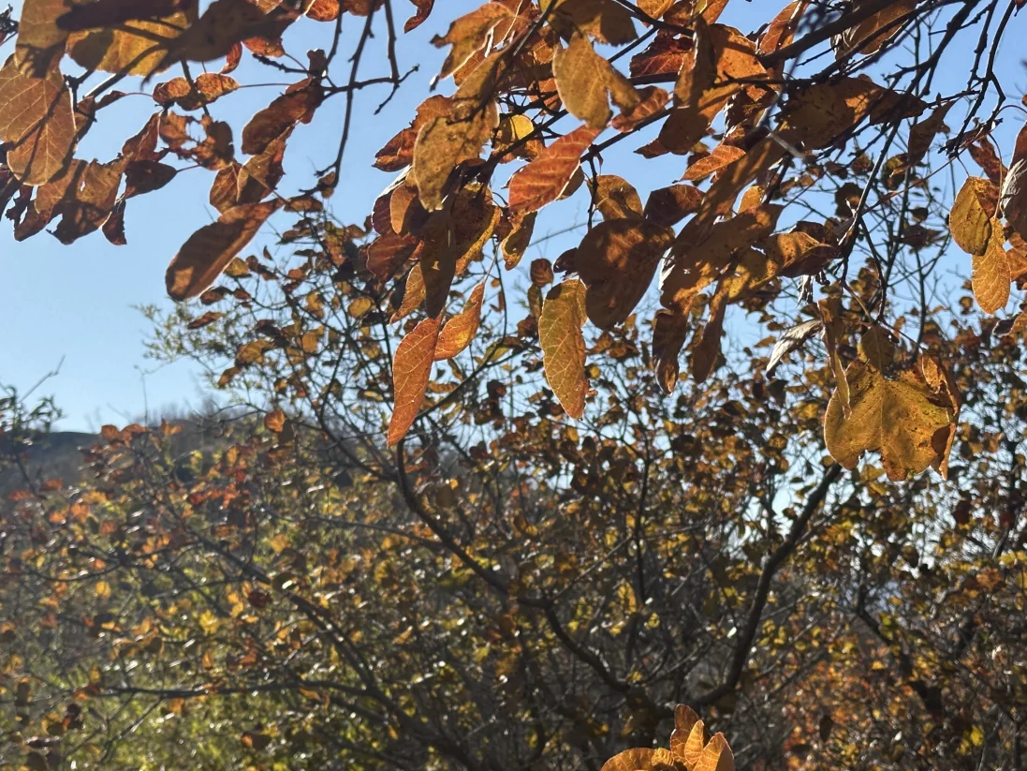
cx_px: 509
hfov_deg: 30.7
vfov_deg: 23.3
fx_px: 1869
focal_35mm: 63
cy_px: 353
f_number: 1.78
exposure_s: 1/4184
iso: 64
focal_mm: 6.86
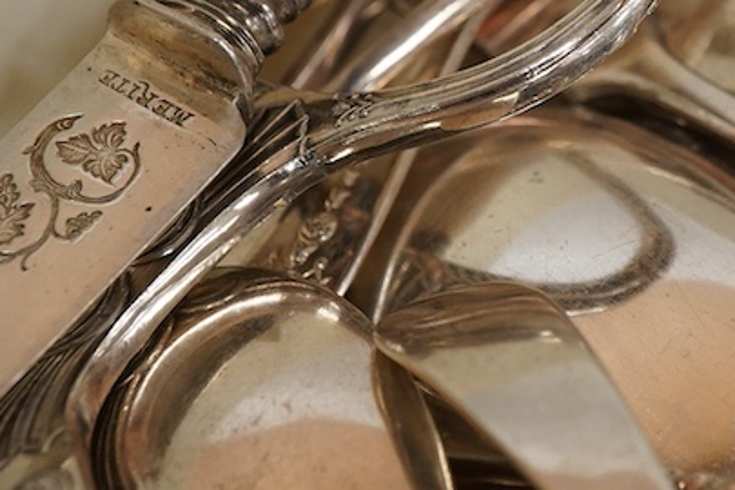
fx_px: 2042
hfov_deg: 20.2
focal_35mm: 100
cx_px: 583
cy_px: -16
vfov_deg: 13.5
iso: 1250
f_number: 10
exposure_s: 1/125
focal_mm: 30
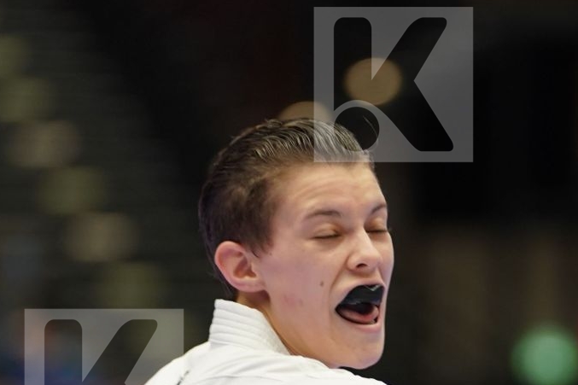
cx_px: 394
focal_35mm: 436
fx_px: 6998
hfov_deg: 4.7
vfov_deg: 3.1
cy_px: 387
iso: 1250
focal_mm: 164
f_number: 2.8
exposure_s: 1/500
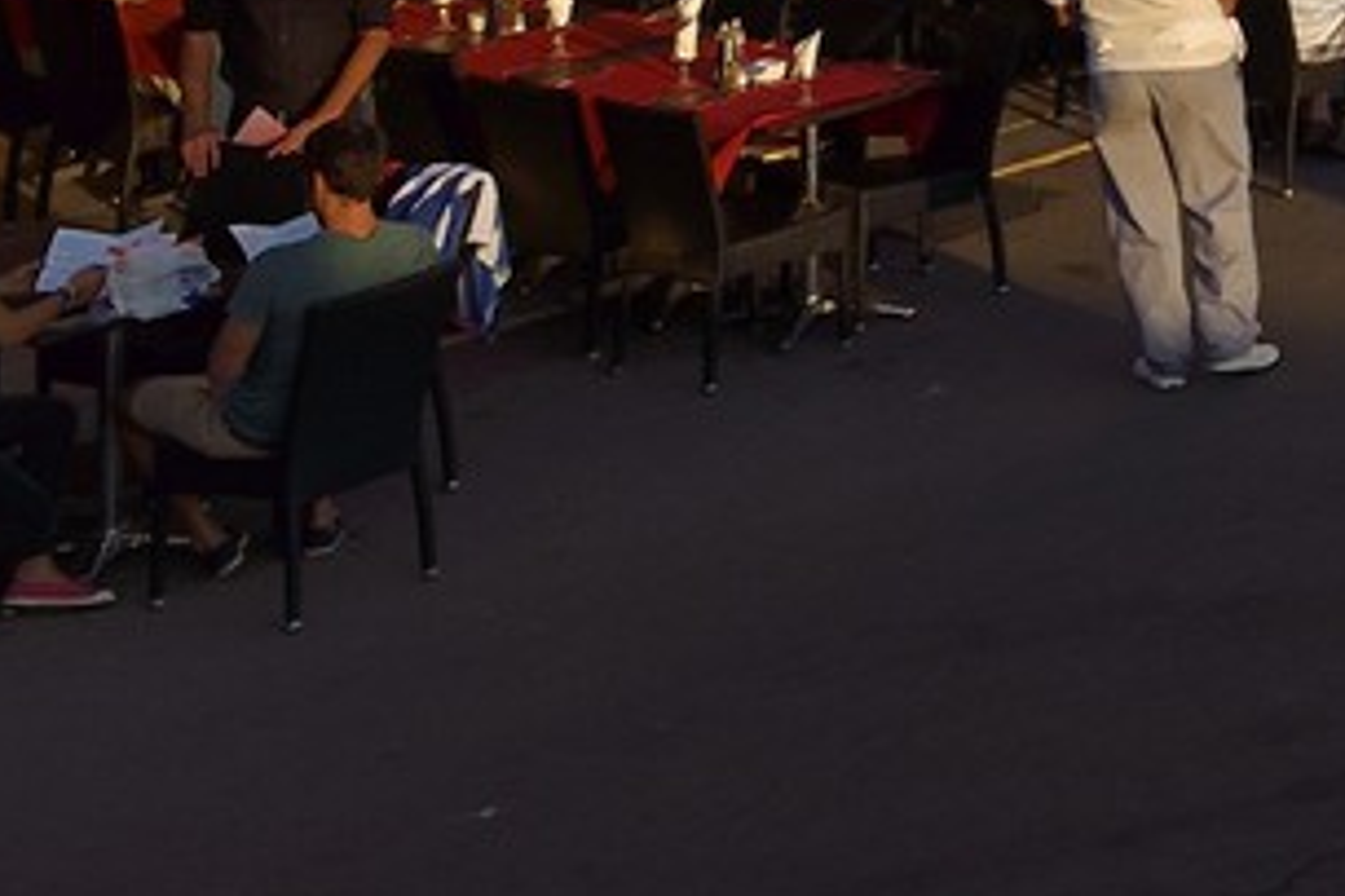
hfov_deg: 12.3
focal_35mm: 126
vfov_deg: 9.6
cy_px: -1254
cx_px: 3374
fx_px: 4705
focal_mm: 24
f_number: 11
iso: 200
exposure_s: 1/250
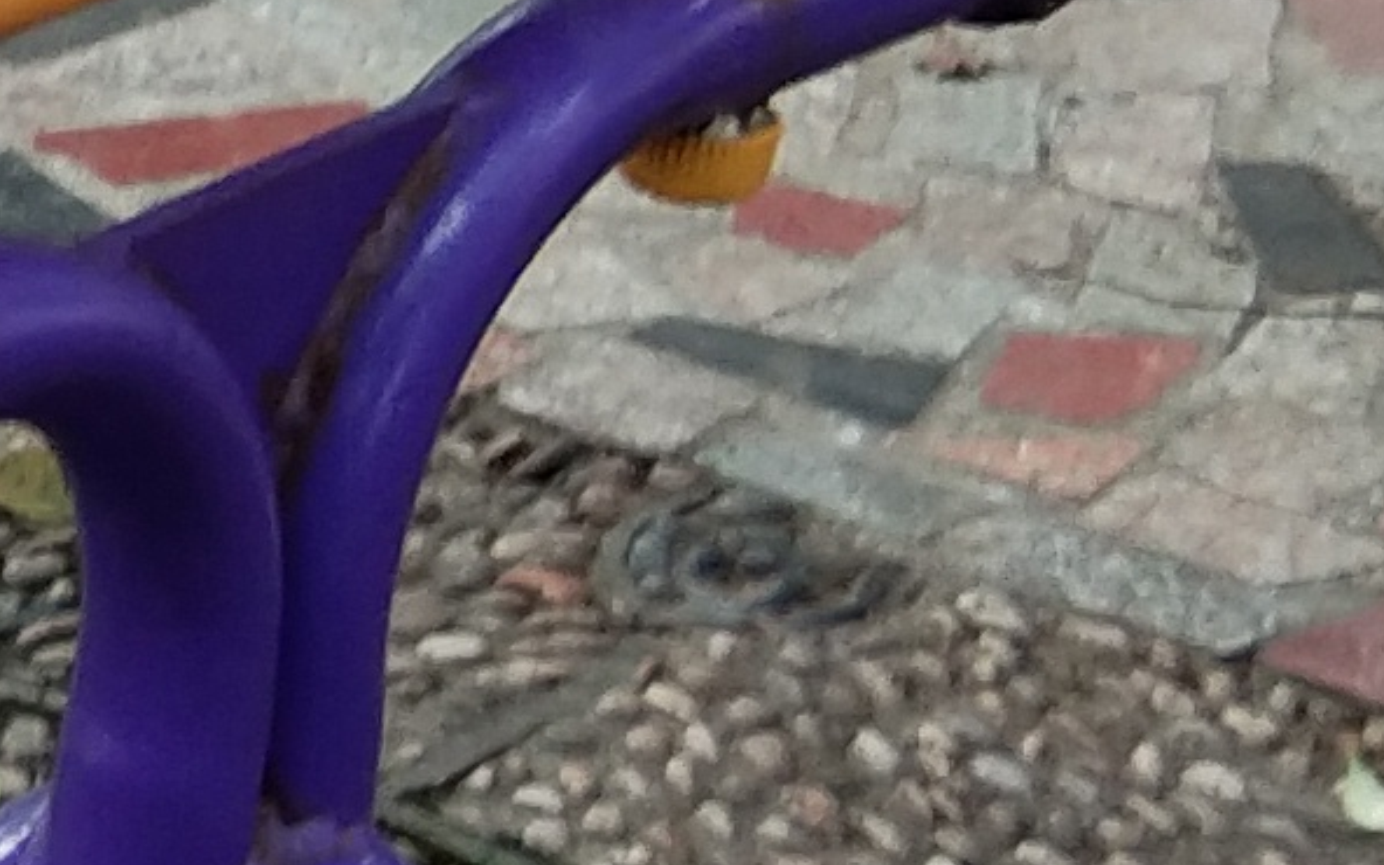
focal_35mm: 231
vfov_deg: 5.7
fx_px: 8713
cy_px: 339
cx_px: -1742
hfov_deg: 8.4
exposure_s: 1/50
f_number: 2.2
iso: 100
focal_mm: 3.69
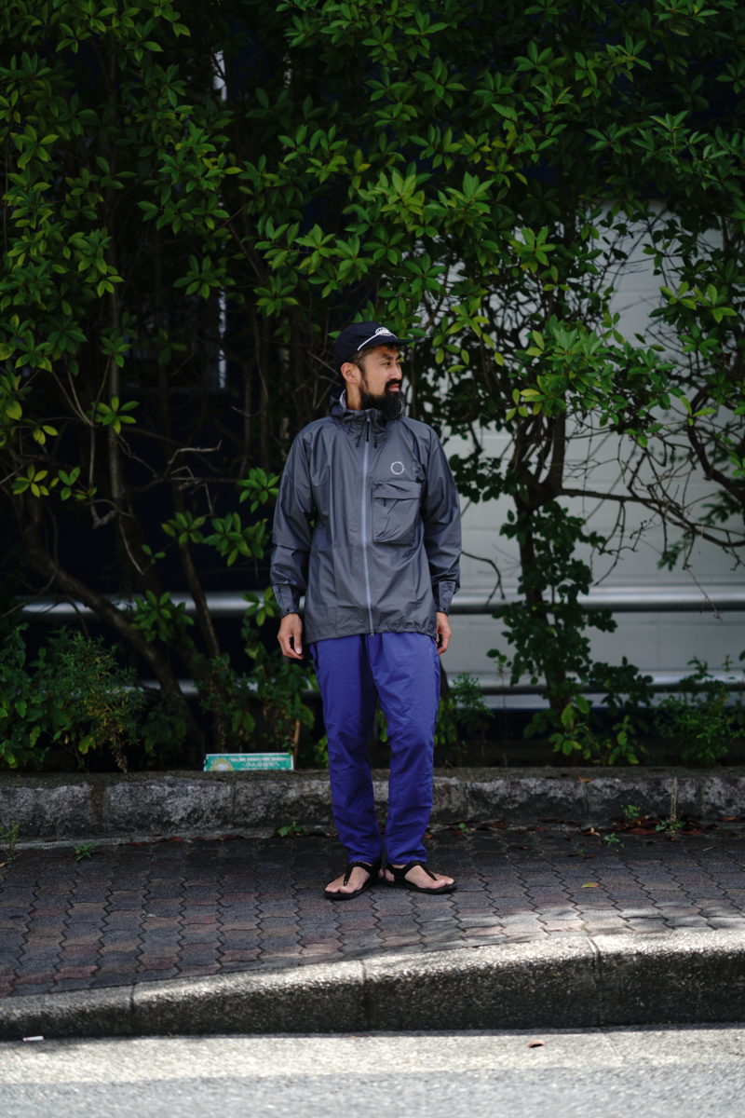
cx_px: 372
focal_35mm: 85
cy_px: 559
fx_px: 2638
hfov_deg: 16.1
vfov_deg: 23.9
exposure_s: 1/2000
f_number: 1.6
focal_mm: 85
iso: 100
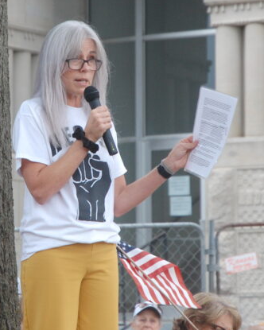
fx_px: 2373
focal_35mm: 243
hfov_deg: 6.4
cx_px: 65
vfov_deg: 8.0
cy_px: 115
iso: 720
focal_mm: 70
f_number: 4.5
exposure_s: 1/125
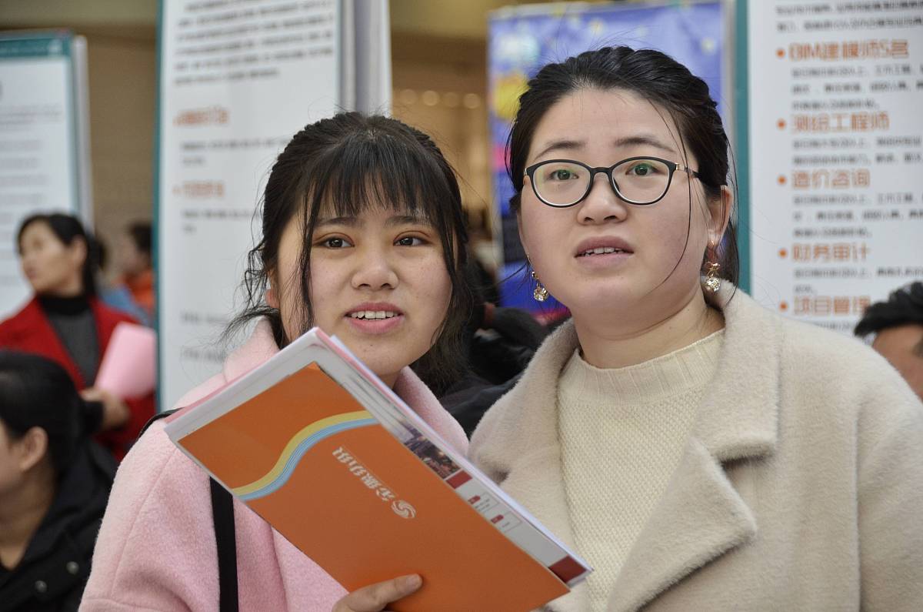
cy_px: 306
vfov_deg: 11.4
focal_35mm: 120
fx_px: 3071
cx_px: 462
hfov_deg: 17.1
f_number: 5
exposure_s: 1/320
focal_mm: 80
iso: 640
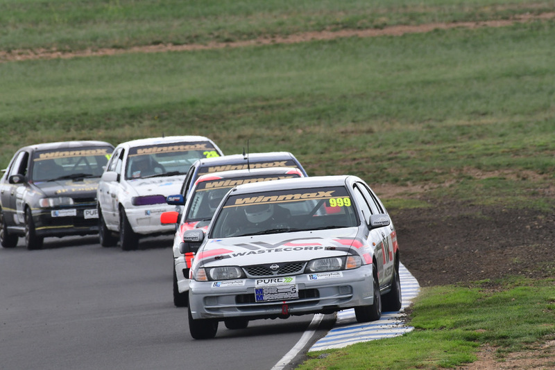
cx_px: 278
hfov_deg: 2.7
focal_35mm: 750
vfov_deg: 1.8
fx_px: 11566
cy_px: 185
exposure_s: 1/640
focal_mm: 500
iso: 640
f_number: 10
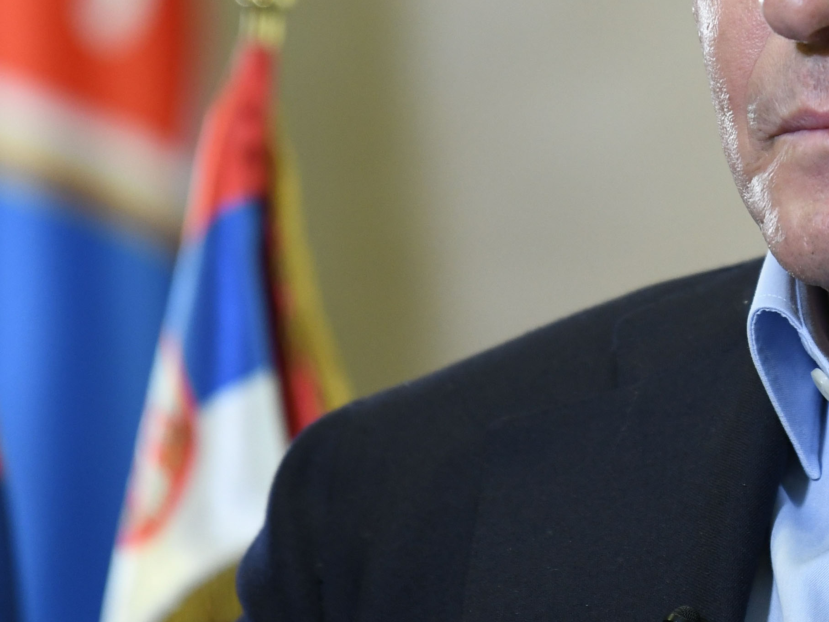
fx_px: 15709
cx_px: 903
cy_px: 21
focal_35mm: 656
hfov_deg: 3.0
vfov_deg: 2.3
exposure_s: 1/100
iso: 1000
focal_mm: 200
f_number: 3.2
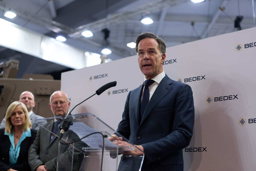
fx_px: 355
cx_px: 128
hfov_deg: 39.6
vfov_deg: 27.0
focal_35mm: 50
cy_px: 86
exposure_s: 1/500
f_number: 2.2
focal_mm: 50
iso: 2000
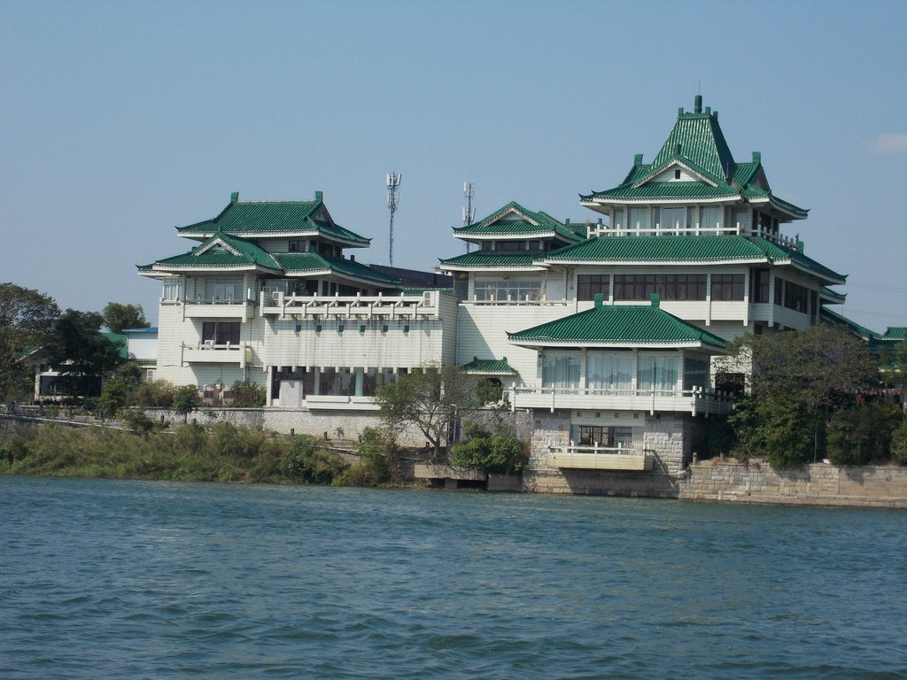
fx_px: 2253
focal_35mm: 86
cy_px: 340
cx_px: 454
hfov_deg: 22.8
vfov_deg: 17.2
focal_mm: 15.4
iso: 100
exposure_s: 1/500
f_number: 6.3
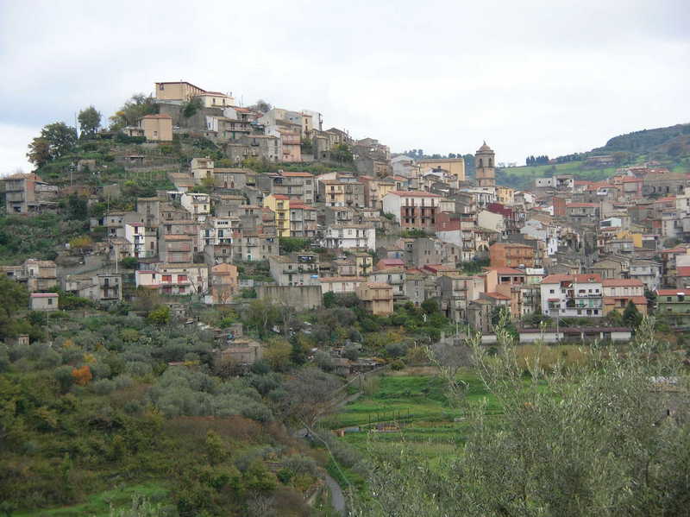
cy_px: 258
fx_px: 2171
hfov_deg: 18.1
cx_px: 345
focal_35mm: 109
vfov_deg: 13.6
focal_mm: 17.9
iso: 50
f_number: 3.5
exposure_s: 1/147
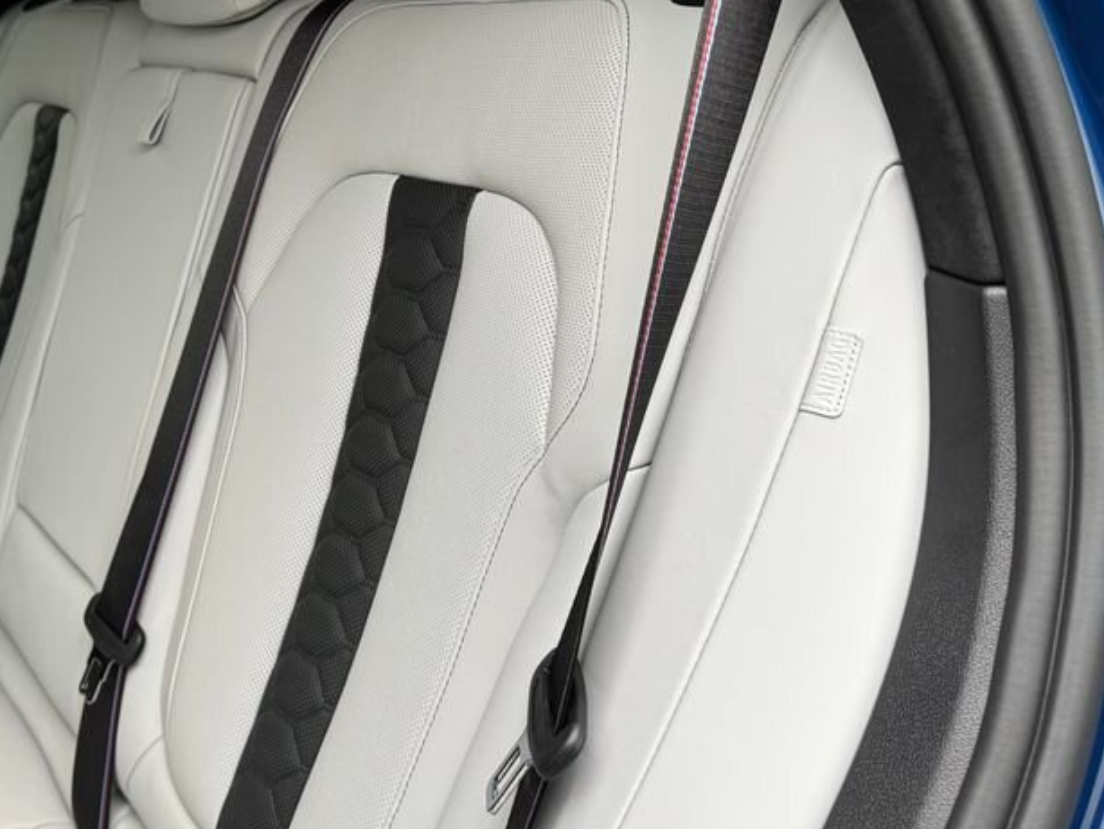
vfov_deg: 35.7
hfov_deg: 45.5
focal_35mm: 40
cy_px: 288
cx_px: 307
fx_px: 1276
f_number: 1.78
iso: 160
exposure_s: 1/62
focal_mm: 6.76
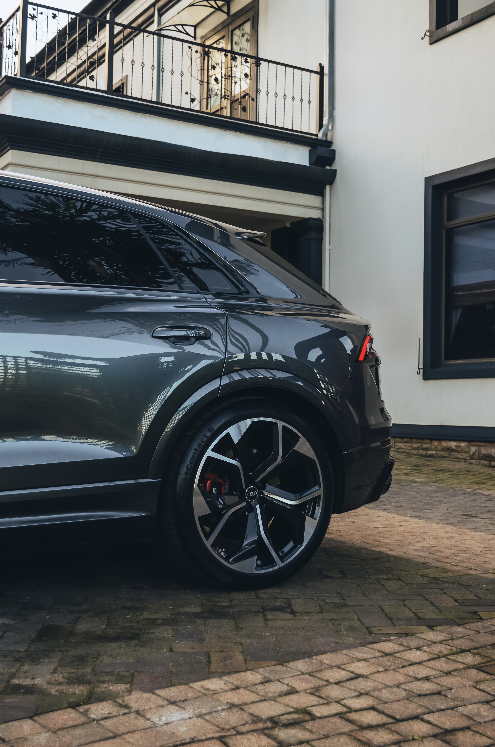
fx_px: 932
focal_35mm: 45
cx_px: 248
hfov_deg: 29.7
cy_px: 374
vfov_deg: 43.7
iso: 100
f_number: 5
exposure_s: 1/100
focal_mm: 30
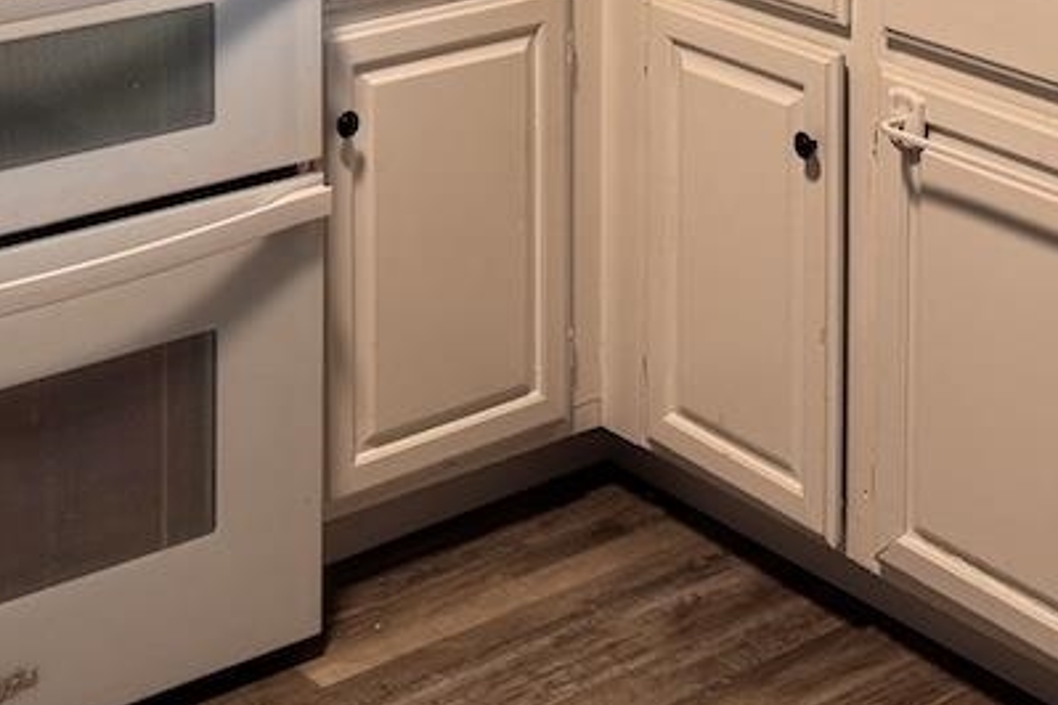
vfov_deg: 15.6
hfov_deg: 25.4
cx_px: 549
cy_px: -379
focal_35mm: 80
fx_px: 2351
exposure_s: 1/60
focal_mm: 6.76
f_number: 1.78
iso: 160
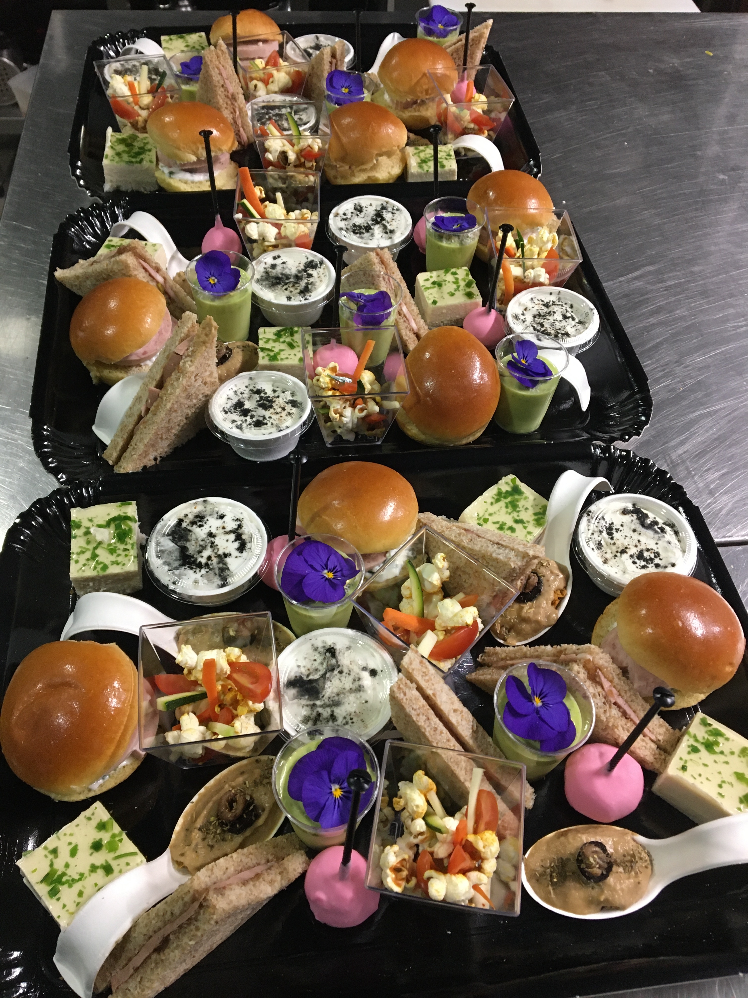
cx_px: 374
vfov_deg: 61.7
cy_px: 499
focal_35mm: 29
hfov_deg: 48.2
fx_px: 836
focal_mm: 4.15
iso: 160
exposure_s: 1/33
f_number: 2.2
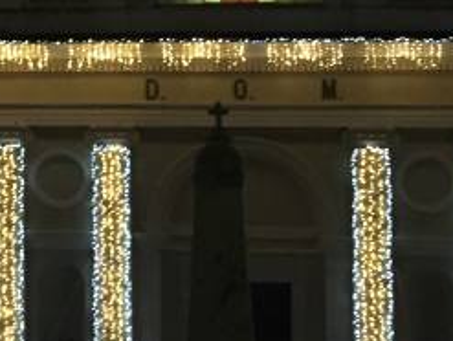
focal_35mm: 120
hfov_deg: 16.1
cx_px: 29
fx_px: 1573
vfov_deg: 12.3
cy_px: 15
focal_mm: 4.15
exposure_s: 1/17
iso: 500
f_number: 2.2
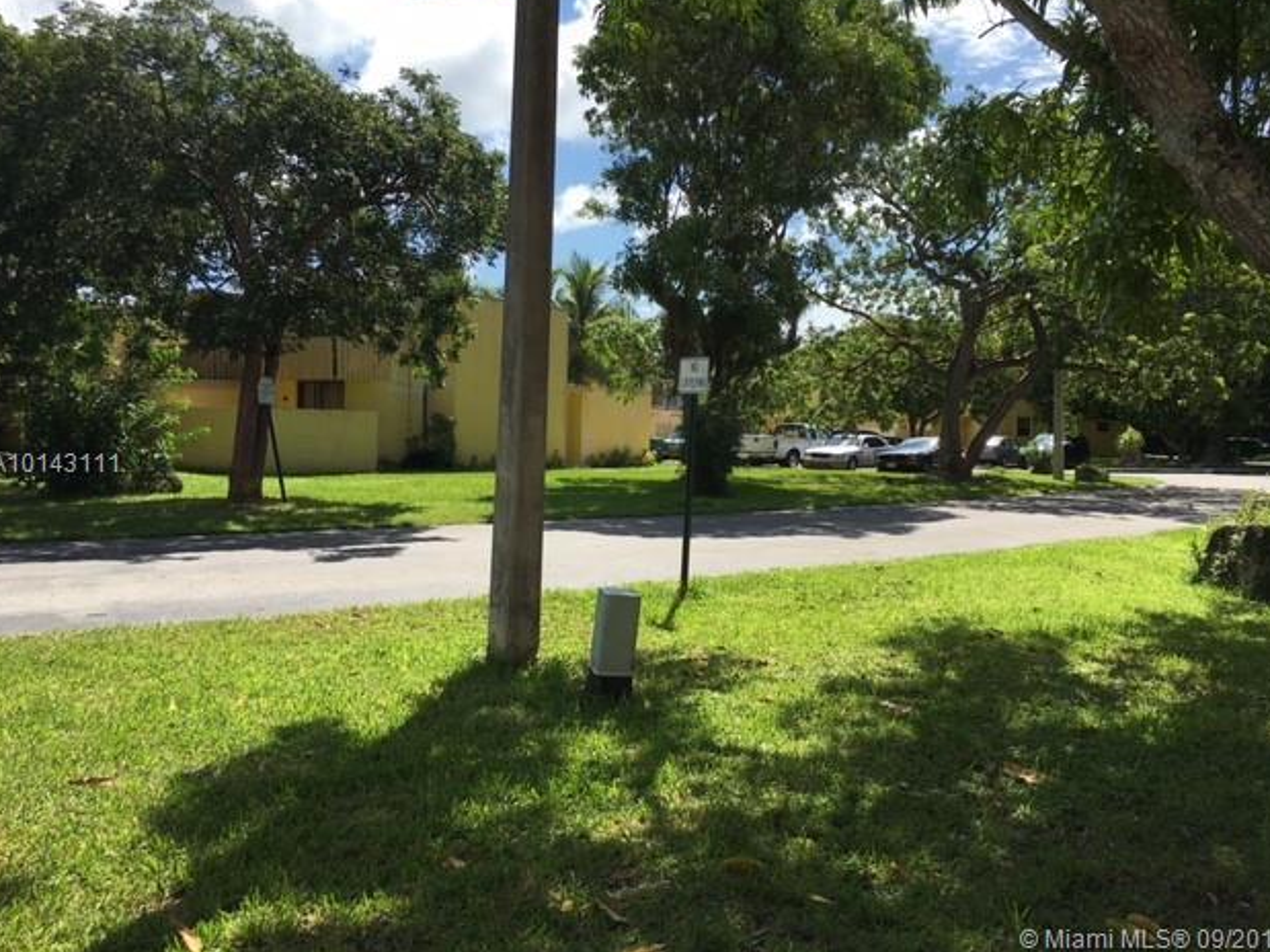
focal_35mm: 30
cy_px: 466
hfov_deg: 60.0
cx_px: 642
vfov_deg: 46.8
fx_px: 1100
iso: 25
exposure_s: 1/1789
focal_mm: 4.15
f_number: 2.2
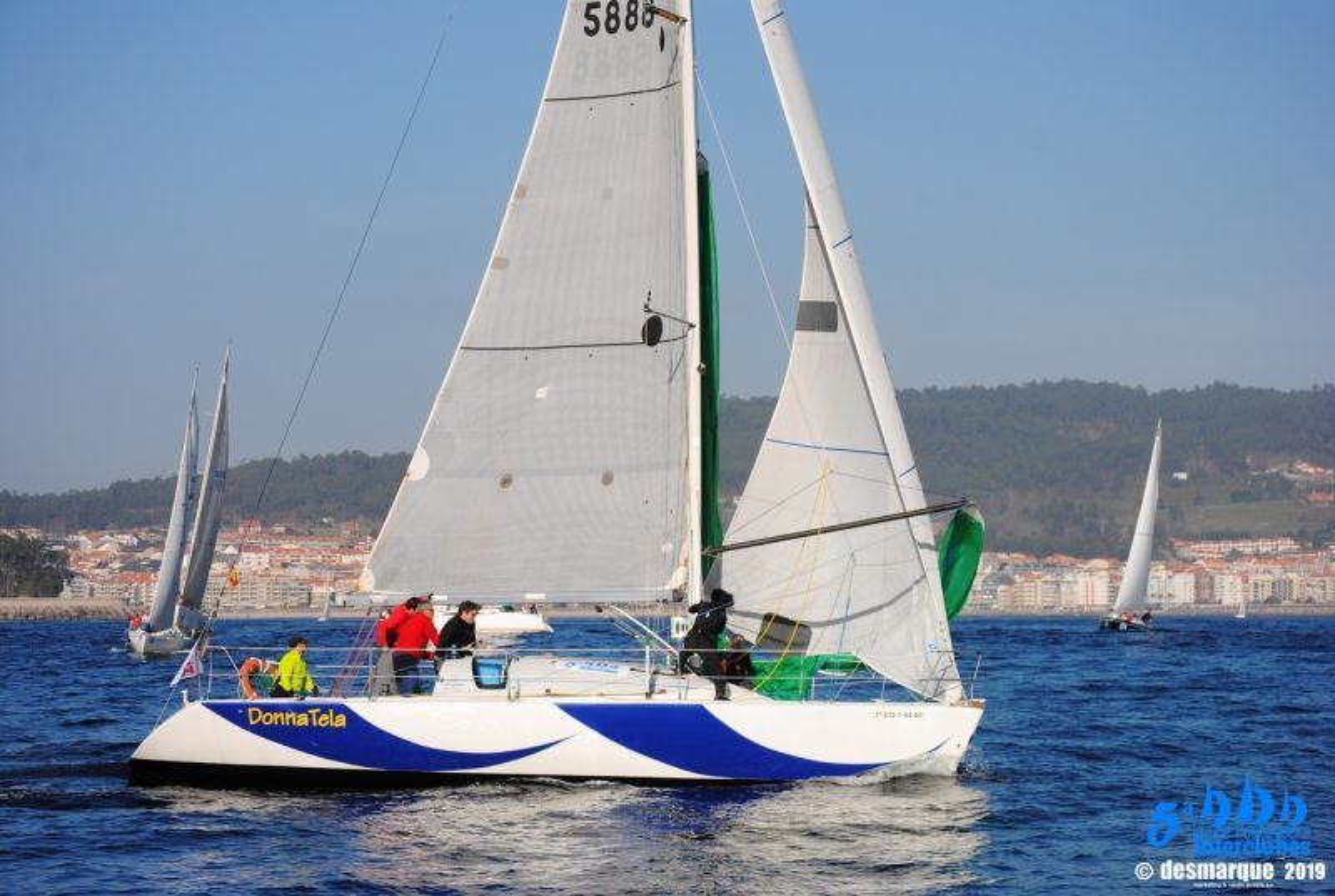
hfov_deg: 18.9
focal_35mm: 108
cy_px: 448
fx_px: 4013
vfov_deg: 12.7
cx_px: 668
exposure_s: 1/800
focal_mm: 72
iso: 100
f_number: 6.3
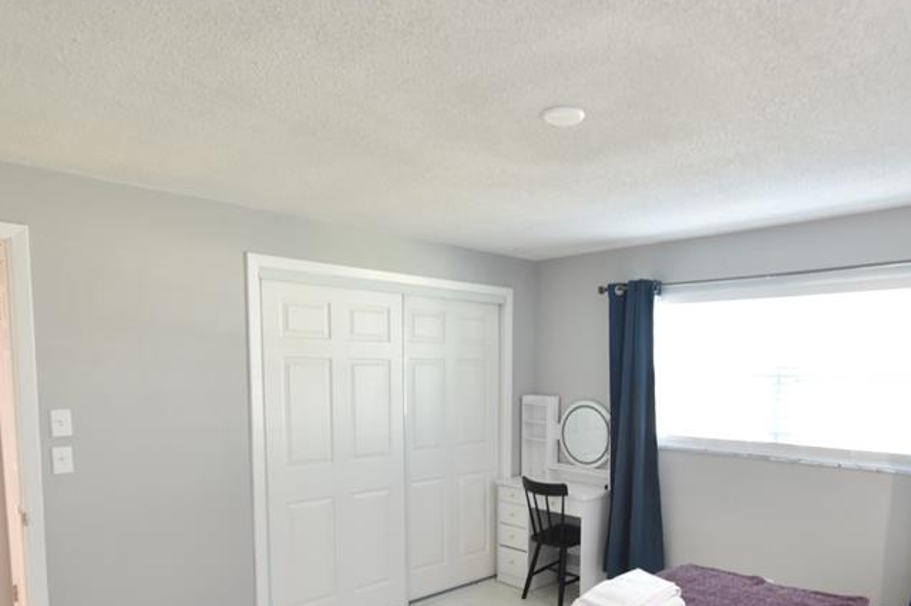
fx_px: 607
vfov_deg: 51.7
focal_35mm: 24
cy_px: 424
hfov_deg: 73.4
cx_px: 514
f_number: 3.5
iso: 800
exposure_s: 1/30
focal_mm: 10
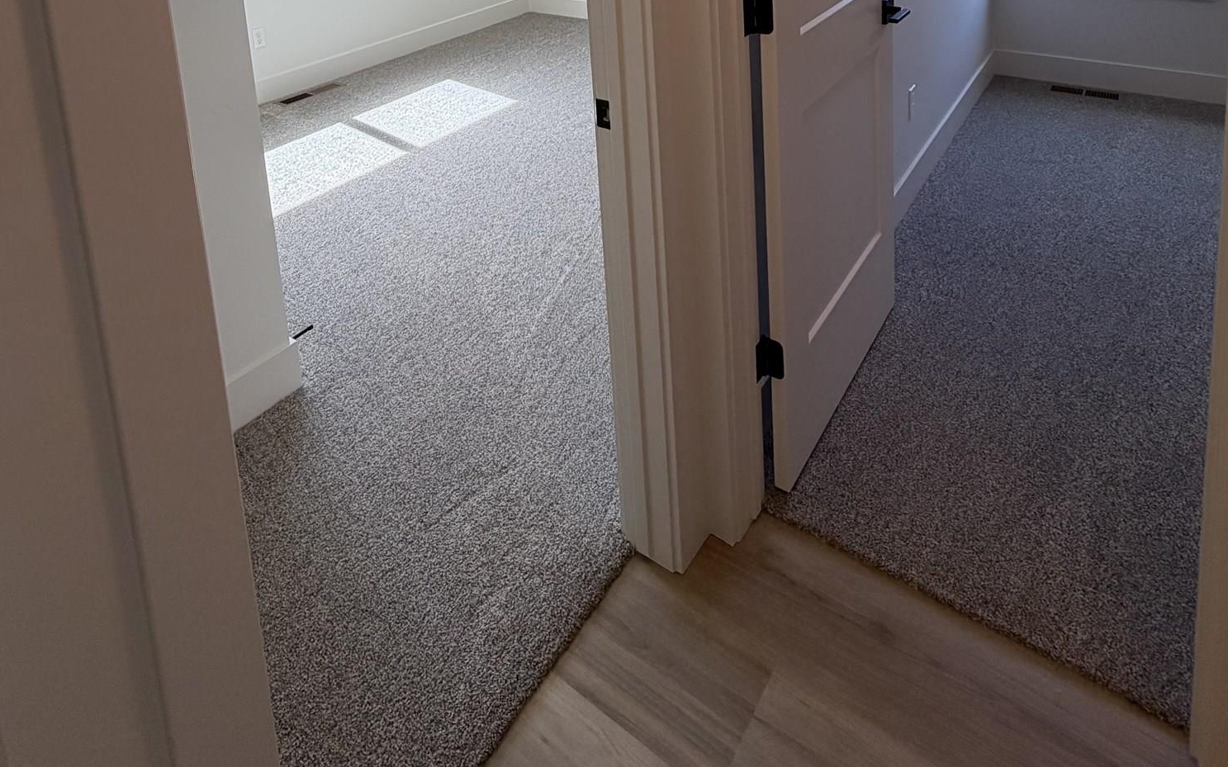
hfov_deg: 77.1
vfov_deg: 42.3
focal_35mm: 23
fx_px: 770
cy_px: -69
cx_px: 637
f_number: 2.2
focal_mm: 2.22
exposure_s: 1/121
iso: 64
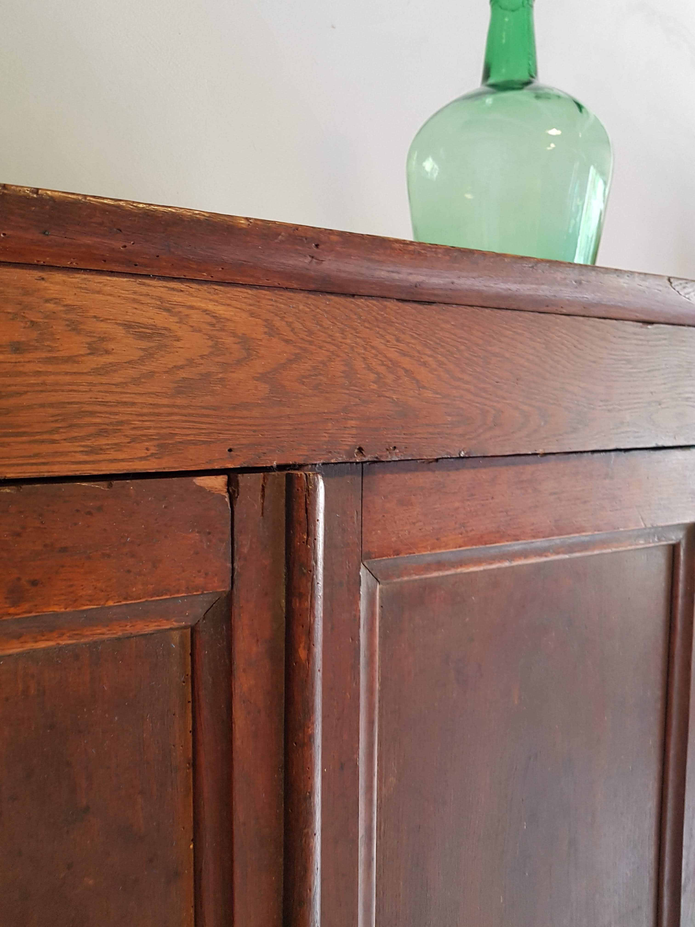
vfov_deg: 67.3
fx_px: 696
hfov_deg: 53.1
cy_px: 464
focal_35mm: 26
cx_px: 348
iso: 200
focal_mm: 4.2
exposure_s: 1/16
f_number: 1.7
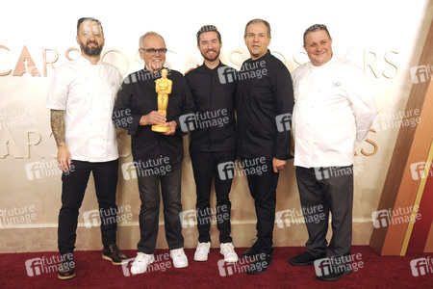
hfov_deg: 50.7
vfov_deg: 35.1
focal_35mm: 38
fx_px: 457
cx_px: 216
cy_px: 144
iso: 1600
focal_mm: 38
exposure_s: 1/200
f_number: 7.1
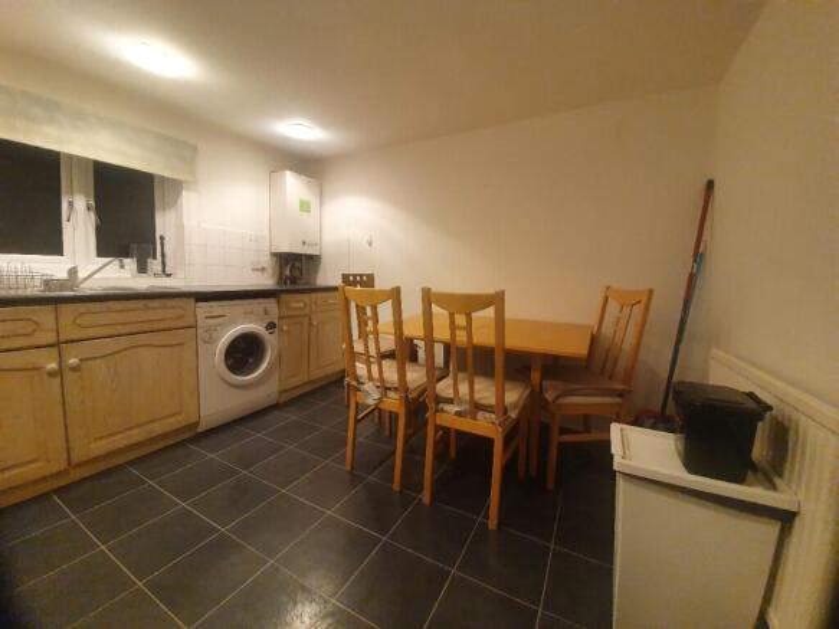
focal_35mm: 13
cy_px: 314
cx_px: 420
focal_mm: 1.8
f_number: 2.2
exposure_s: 1/50
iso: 320
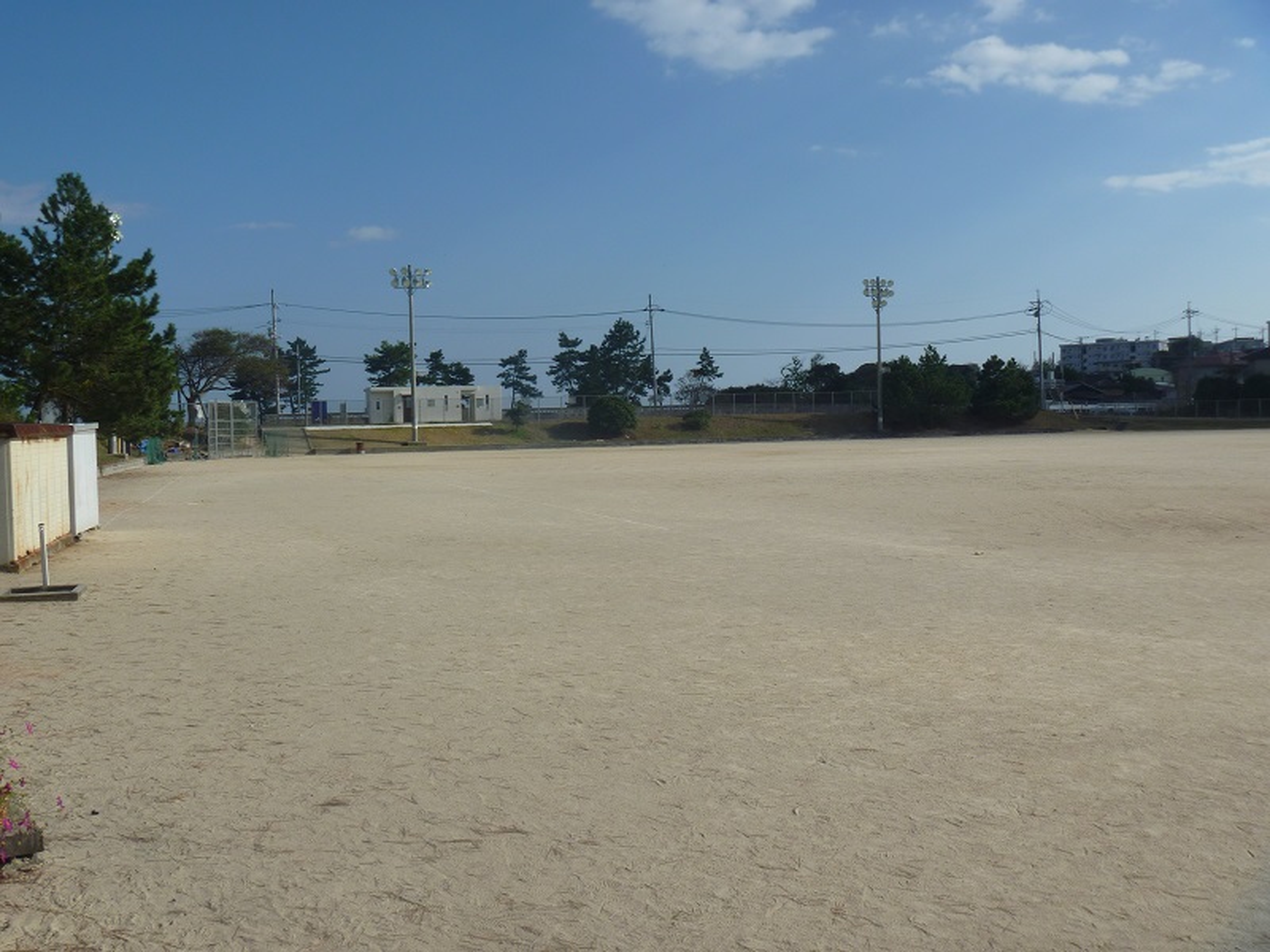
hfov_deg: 52.6
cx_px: 635
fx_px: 1284
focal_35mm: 35
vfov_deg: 40.7
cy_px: 476
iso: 80
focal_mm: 6.3
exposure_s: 1/640
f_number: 5.6
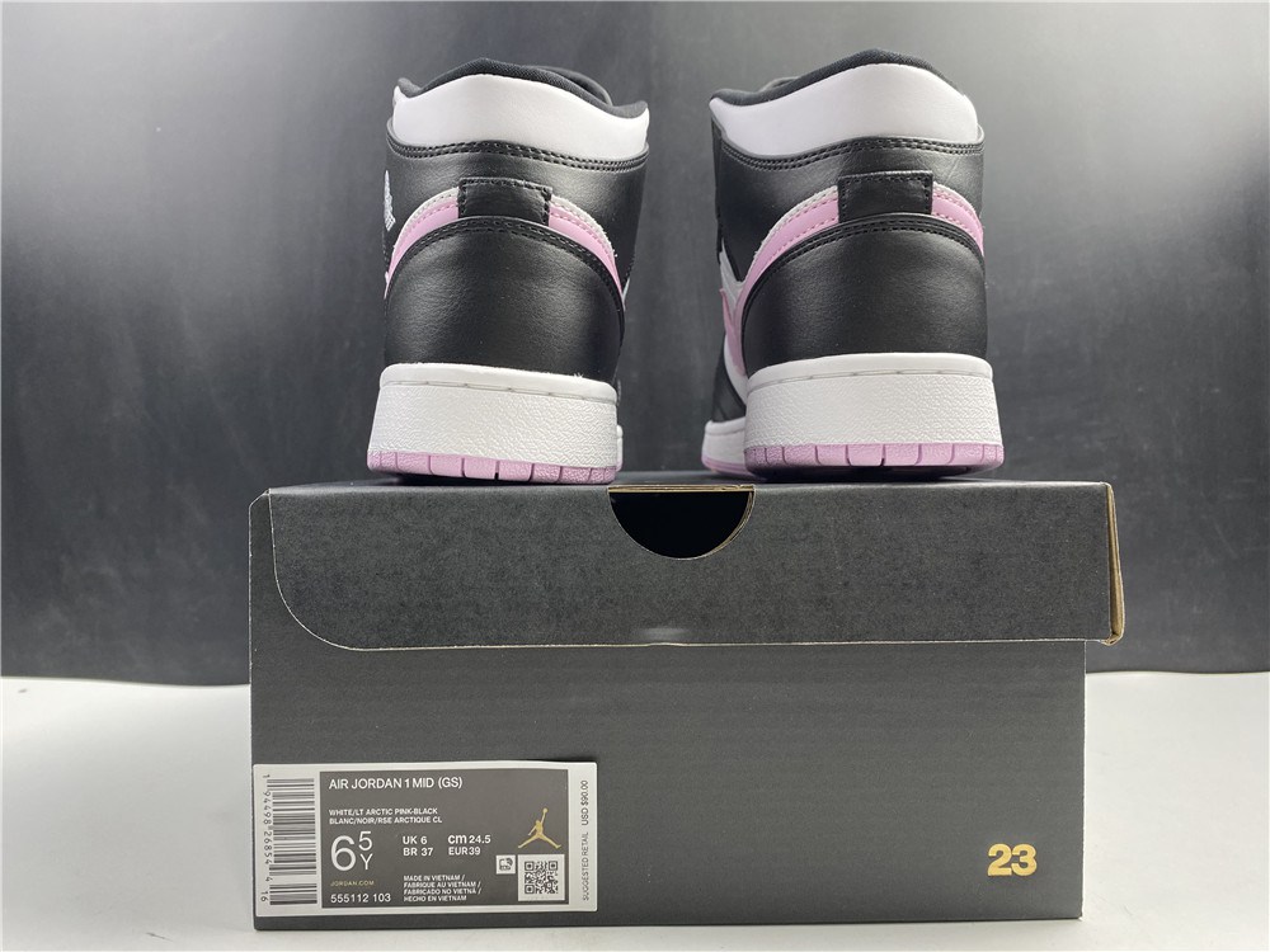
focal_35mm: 26
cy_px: 476
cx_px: 635
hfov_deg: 67.3
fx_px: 954
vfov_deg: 53.1
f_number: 1.8
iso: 100
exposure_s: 1/50
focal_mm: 4.25
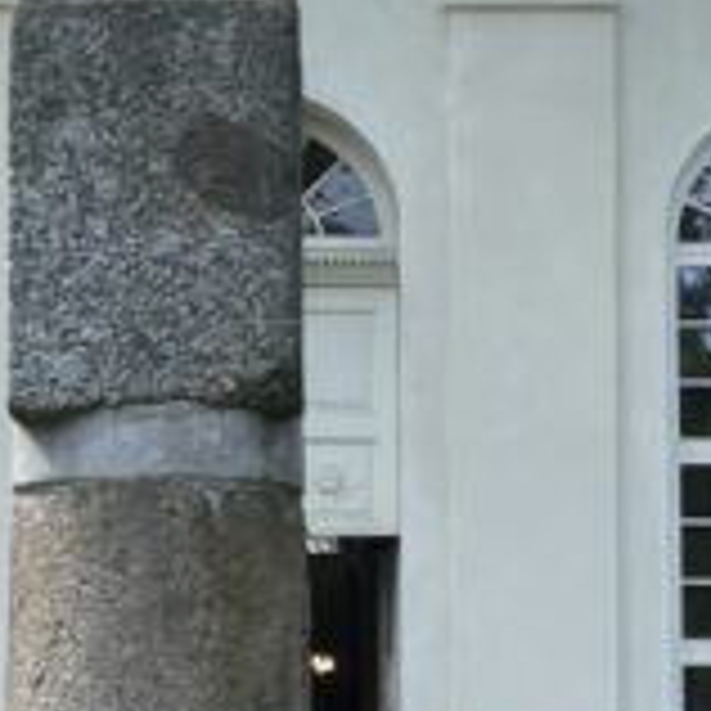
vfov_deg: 11.7
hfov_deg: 11.7
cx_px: 230
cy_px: 410
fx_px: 3462
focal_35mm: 149
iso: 32
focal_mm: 4.2
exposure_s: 1/888
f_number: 1.6
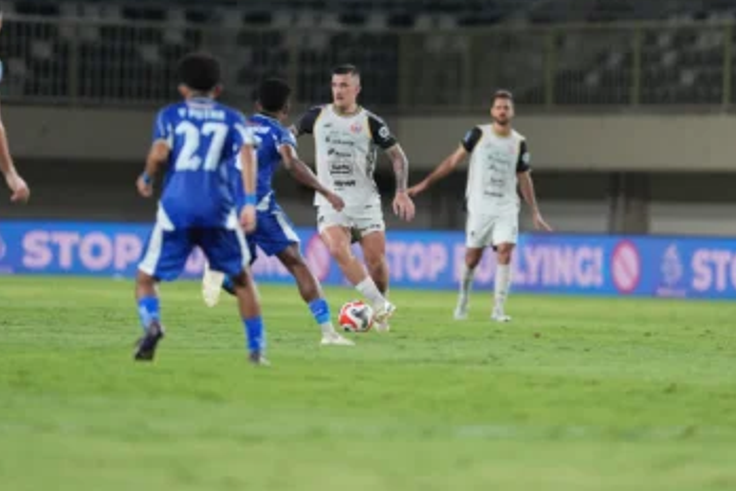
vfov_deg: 3.8
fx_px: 7400
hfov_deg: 5.7
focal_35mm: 362
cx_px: 402
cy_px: 197
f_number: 2.8
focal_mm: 300
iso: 2500
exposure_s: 1/1600
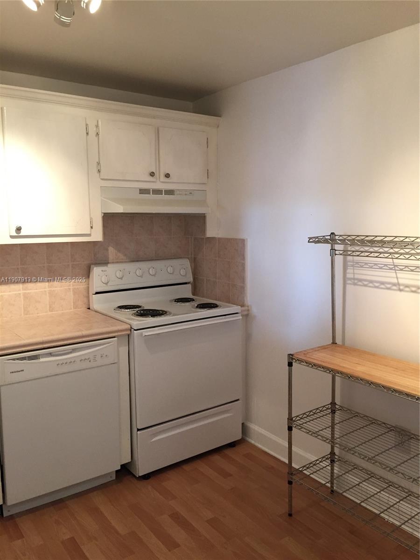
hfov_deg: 48.2
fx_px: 469
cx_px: 210
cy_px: 280
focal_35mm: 29
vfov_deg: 61.7
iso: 125
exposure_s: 1/30
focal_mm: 4.15
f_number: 2.2
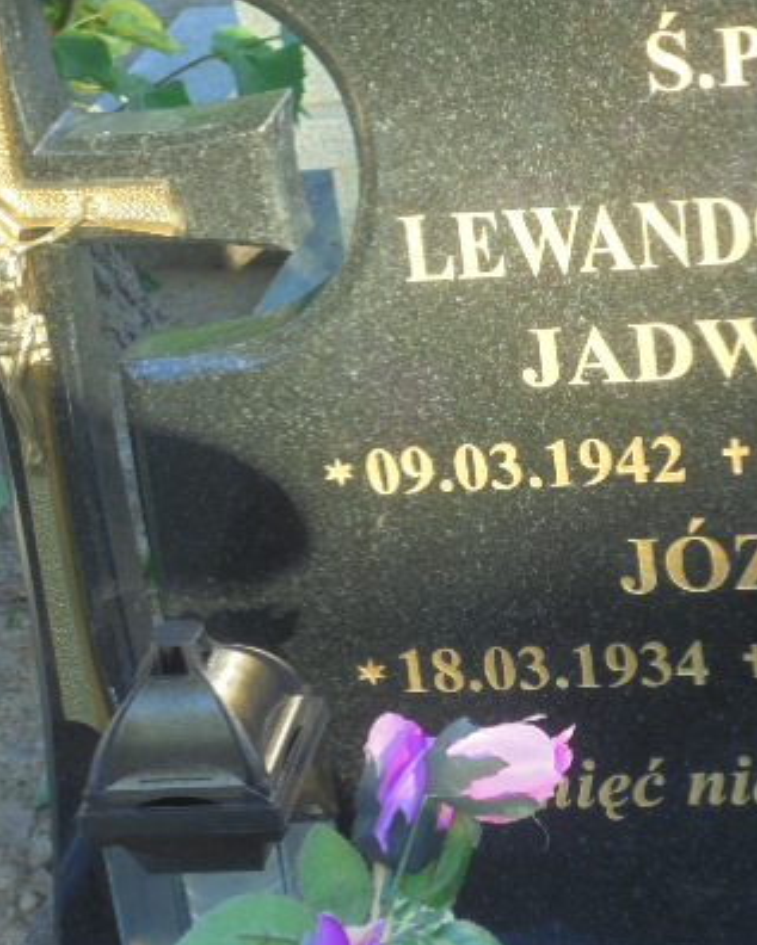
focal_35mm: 101
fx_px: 2827
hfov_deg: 15.2
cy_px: 418
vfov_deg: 19.0
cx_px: 533
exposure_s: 1/40
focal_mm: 11.5
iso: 100
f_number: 5.6
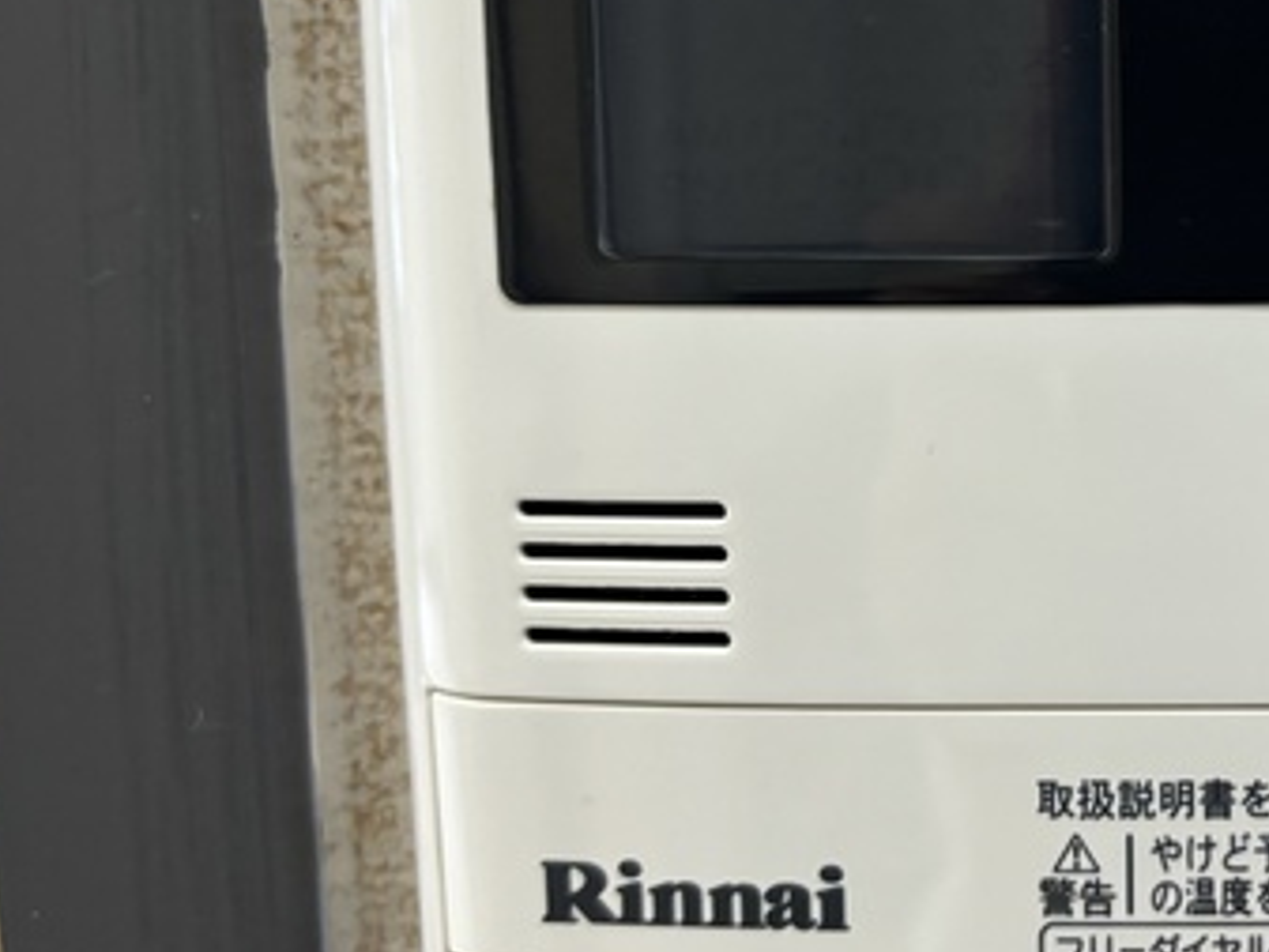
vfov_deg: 26.9
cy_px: 329
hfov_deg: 33.2
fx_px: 1980
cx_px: 1201
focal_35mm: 54
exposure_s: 1/60
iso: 200
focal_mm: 5.96
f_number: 1.6
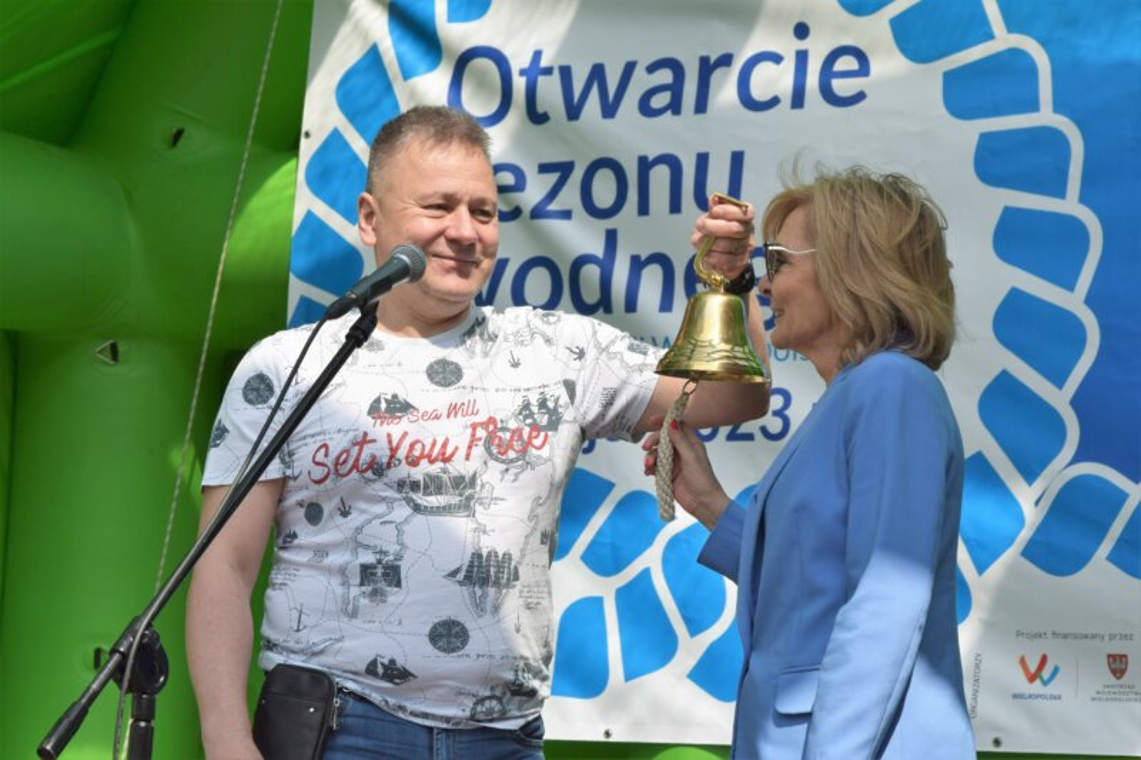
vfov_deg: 10.7
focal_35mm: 128
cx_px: 570
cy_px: 380
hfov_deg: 16.1
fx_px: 4040
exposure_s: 1/800
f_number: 9
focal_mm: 85
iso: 400
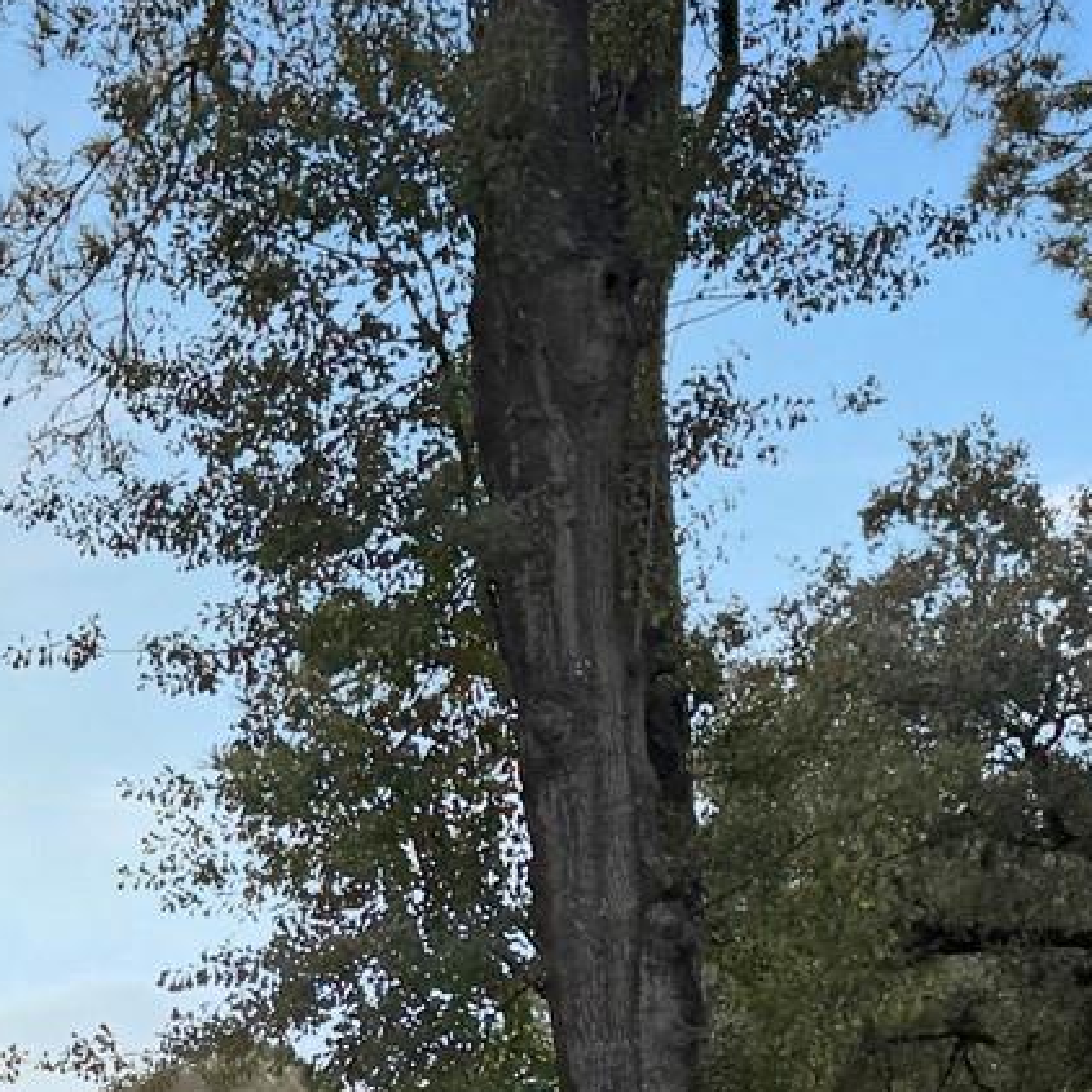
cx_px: -96
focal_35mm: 103
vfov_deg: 15.9
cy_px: 1478
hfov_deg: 16.4
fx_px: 3676
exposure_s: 1/637
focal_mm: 6.76
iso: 100
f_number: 1.78
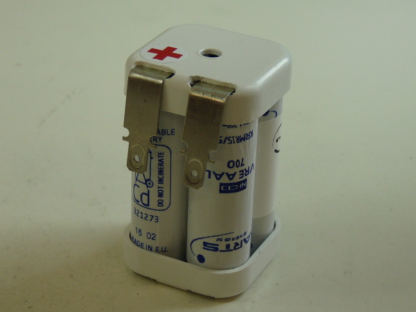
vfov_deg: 12.9
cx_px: 208
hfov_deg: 17.1
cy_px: 156
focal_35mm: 115
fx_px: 1382
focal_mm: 11.5
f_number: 3.4
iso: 100
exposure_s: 1/60
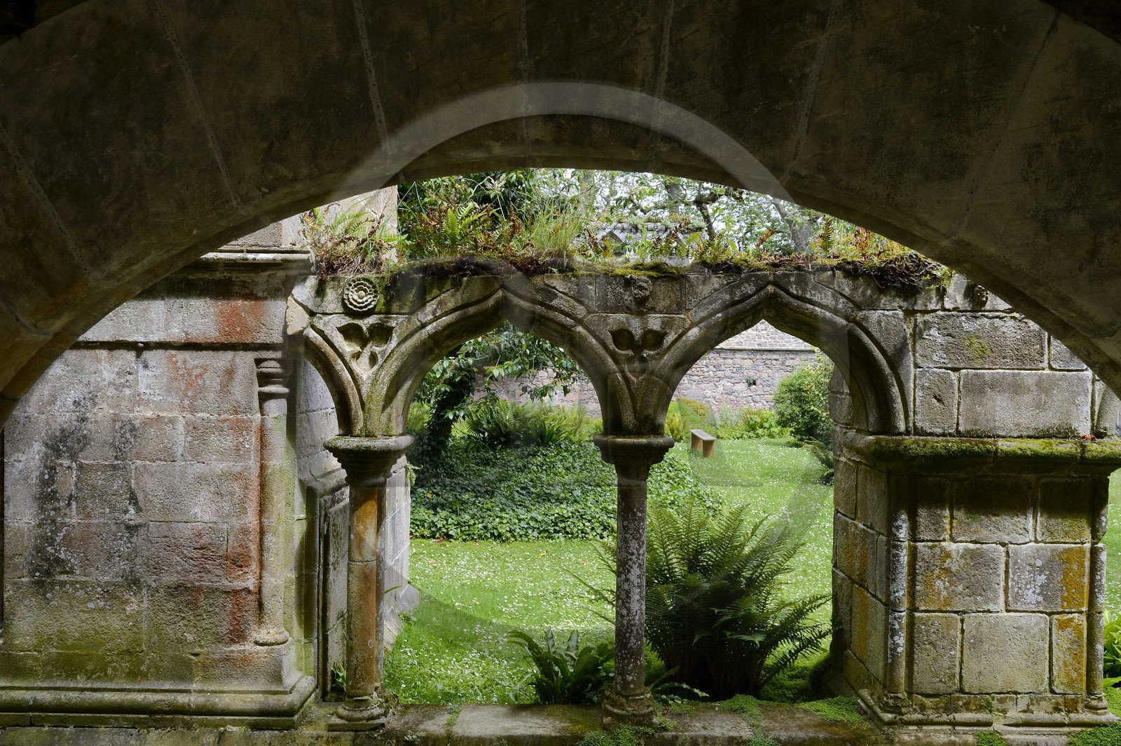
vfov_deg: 42.3
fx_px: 964
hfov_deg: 60.3
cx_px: 560
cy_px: 373
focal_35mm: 31
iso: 200
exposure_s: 1/60
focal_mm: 31
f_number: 13
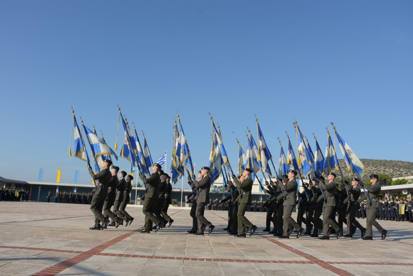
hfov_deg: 67.4
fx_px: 310
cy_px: 138
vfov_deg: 47.9
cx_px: 206
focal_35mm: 27
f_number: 7.1
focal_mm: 18
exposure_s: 1/400
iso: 100
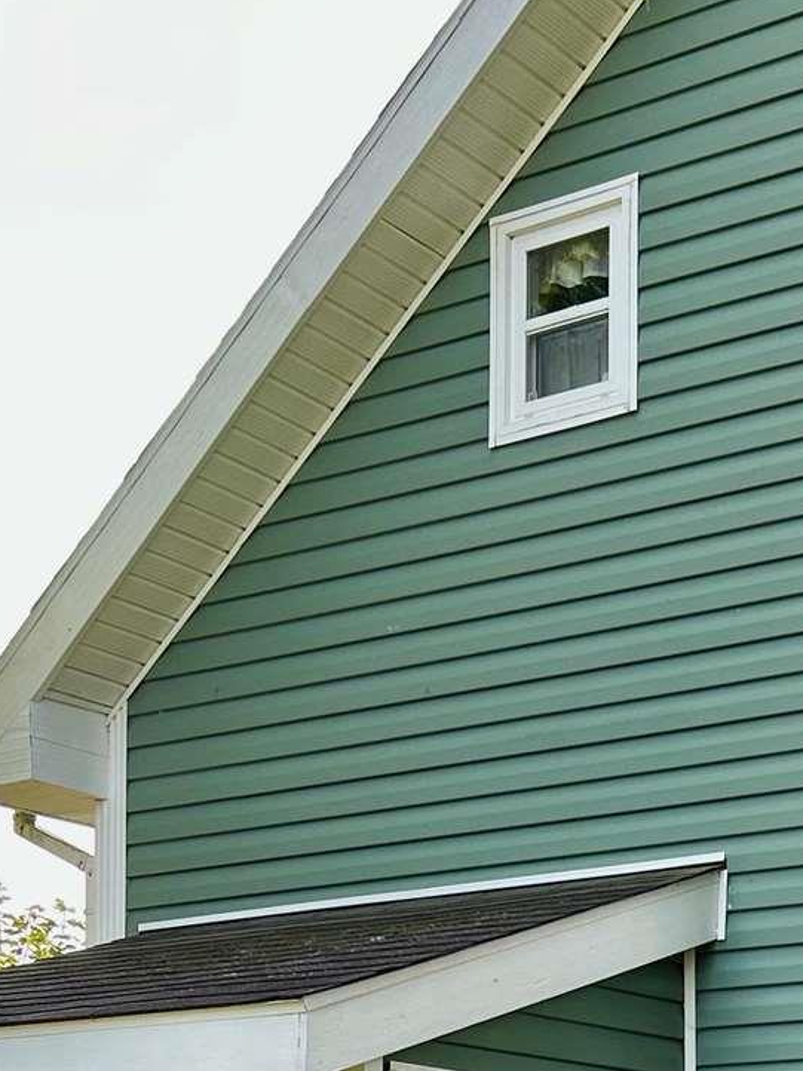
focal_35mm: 83
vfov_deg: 21.6
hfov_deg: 17.7
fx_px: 2569
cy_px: 1344
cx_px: 610
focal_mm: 5.7
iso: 50
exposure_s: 1/814
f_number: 1.5
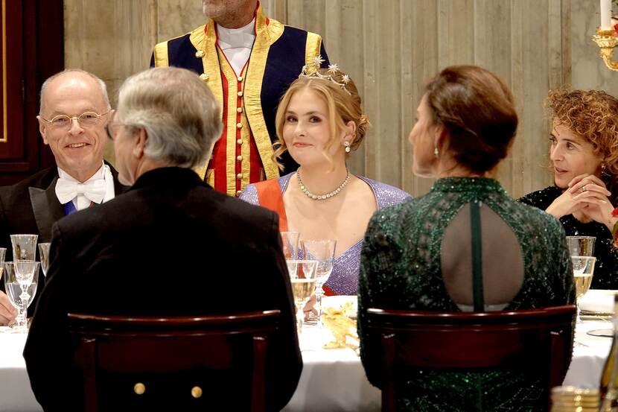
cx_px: 309
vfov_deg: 4.6
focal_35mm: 300
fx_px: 5149
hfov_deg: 6.9
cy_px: 206
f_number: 4
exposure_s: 1/30
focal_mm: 110.13
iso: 800
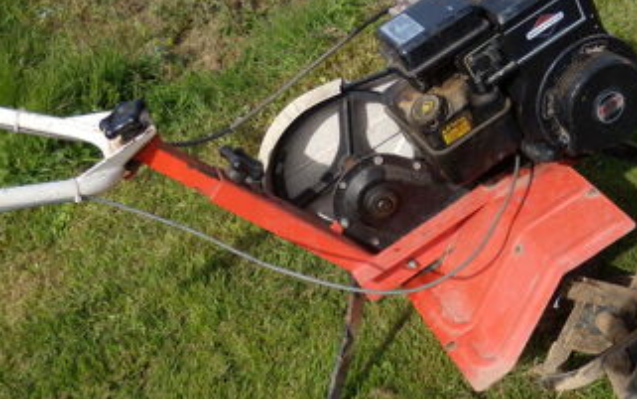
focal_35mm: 57
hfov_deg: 35.7
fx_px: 990
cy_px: 204
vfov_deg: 22.8
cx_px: 314
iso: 80
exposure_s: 1/640
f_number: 3.6
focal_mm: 6.4
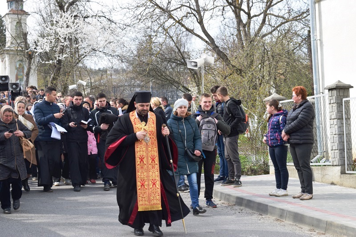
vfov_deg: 16.5
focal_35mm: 82
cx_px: 178
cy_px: 118
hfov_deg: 24.6
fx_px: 816
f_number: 8
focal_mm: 55
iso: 320
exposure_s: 1/250
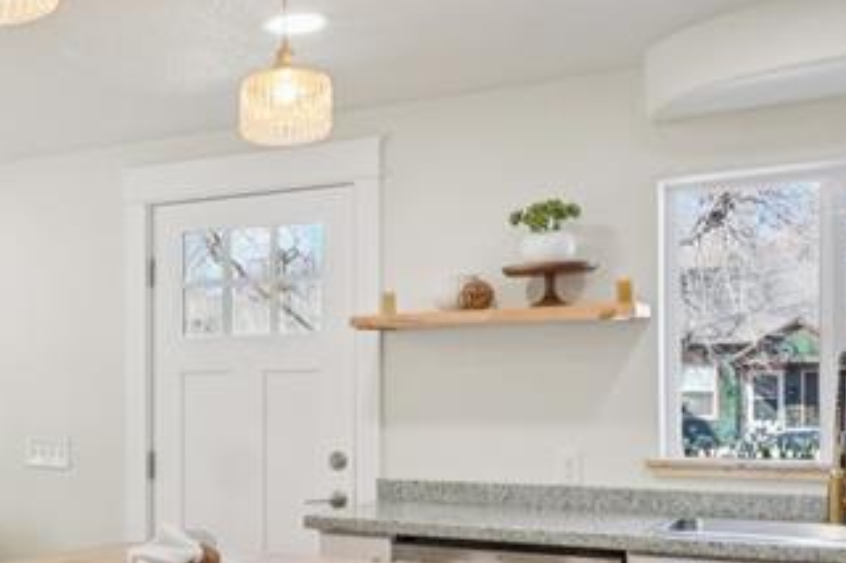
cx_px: 37
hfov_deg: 37.5
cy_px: 407
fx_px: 1127
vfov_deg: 27.7
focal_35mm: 48
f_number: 8
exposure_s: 1/60
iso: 800
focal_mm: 10
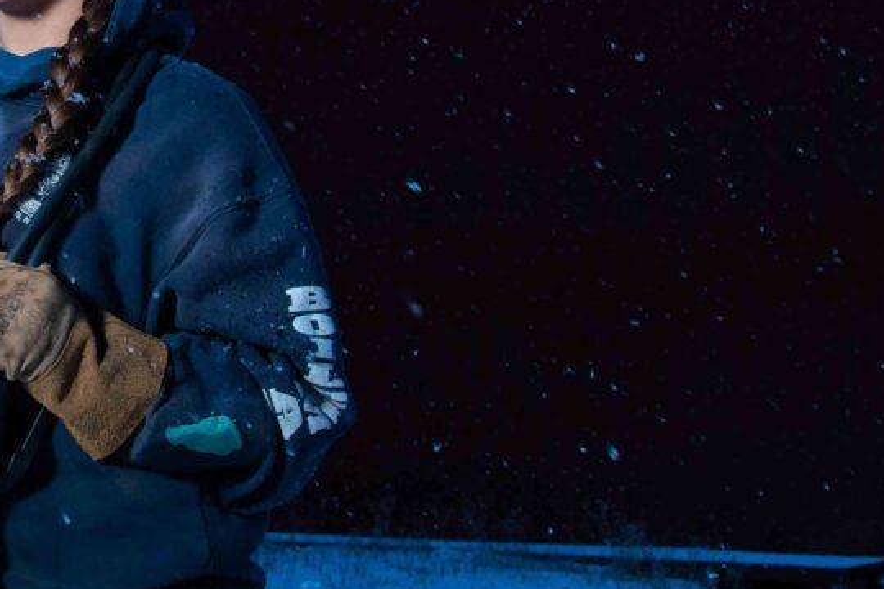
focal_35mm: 100
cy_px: 7
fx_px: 2455
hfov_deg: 19.6
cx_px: -72
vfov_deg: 13.5
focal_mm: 20
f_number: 5.6
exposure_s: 1/250
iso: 200
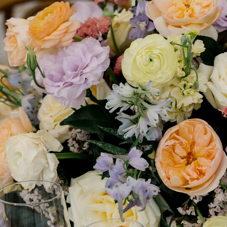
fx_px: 1172
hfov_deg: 11.0
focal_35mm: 158
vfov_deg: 10.9
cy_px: 271
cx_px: 227
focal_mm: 50
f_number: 3.5
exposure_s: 1/800
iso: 160
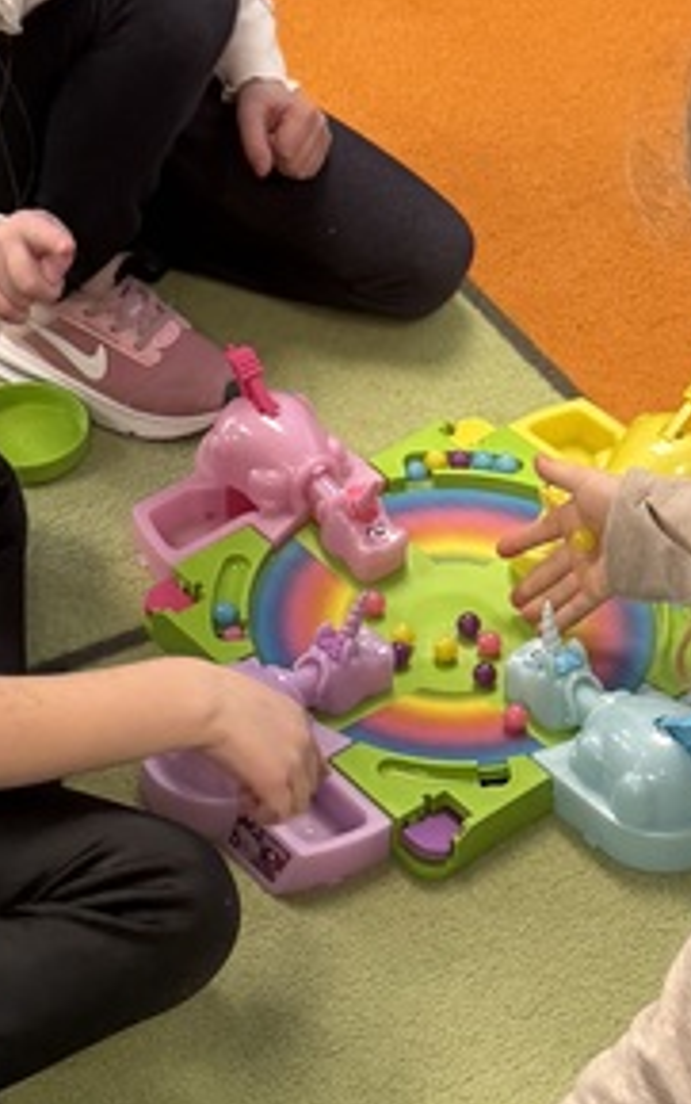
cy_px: 695
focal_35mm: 90
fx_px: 2708
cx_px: 317
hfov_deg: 14.5
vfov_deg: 23.0
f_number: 1.78
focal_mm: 6.76
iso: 200
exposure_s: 1/60
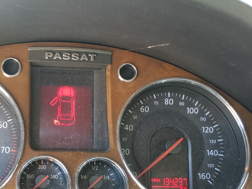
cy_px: 141
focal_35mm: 47
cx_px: 55
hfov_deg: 39.1
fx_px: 342
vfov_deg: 30.4
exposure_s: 1/60.2
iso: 52
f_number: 1.5
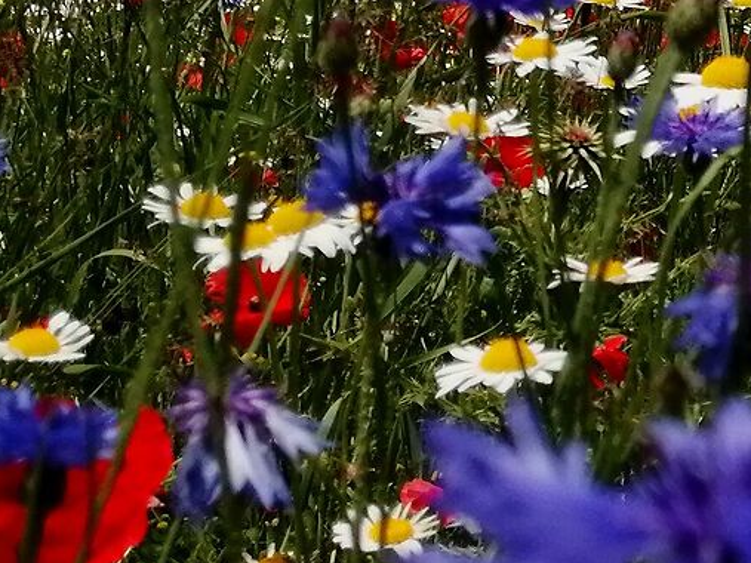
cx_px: 1344
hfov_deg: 14.2
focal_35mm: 123
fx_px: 2668
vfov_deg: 11.7
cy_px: -210
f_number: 1.8
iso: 50
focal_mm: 3.62
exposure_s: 1/2500
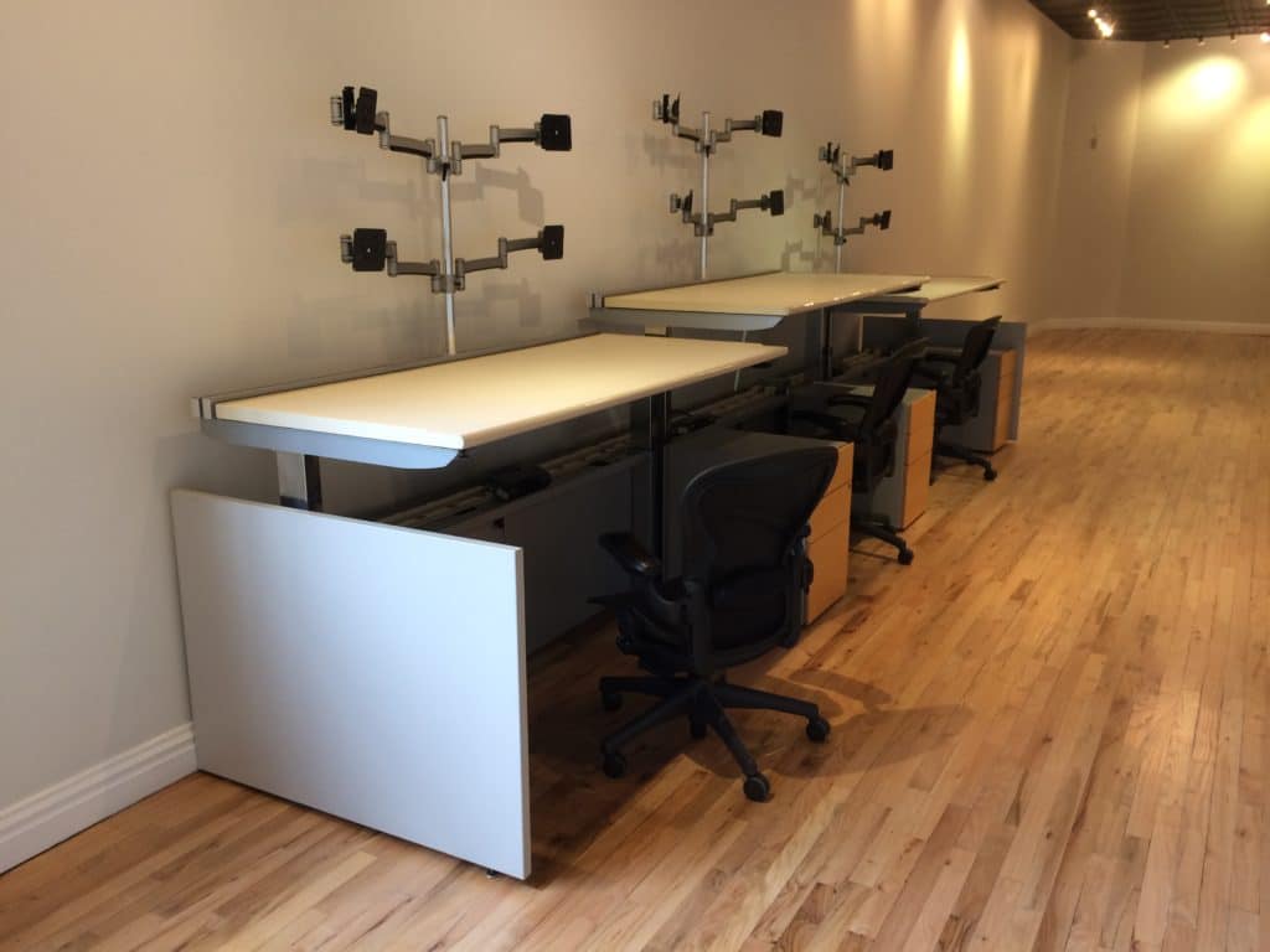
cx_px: 635
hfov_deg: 61.7
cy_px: 476
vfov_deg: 48.2
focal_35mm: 29
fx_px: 1064
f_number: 2.2
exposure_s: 1/30
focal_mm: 4.15
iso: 64
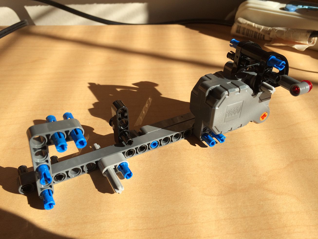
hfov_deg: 61.7
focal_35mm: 29
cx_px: 159
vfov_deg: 48.2
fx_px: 266
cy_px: 120
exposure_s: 1/892
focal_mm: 4.15
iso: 32
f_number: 2.2
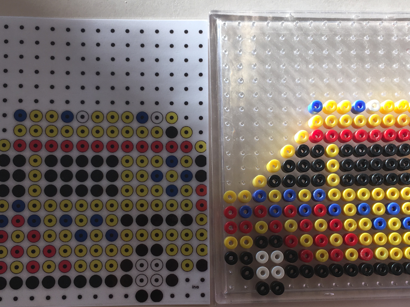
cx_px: 210
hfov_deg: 42.9
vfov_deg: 32.8
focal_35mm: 44
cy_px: 179
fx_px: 521
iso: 25
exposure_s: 1/102
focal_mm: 4.15
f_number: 2.2
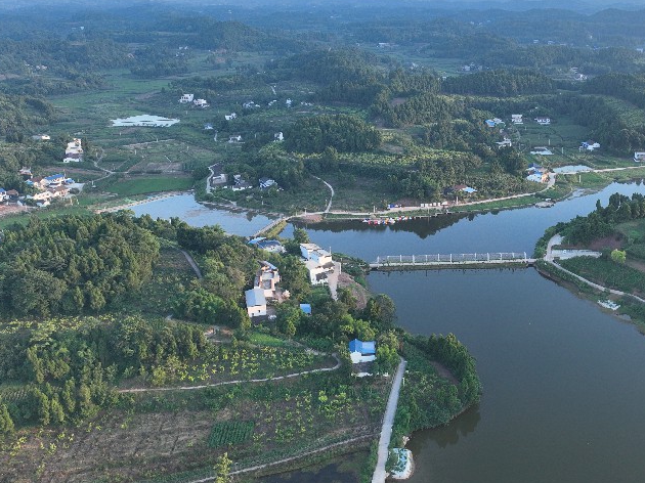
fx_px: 726
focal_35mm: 39
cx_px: 512
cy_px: 217
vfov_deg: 36.8
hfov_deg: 45.6
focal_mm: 12.29
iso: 300
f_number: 2.8
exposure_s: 1/400
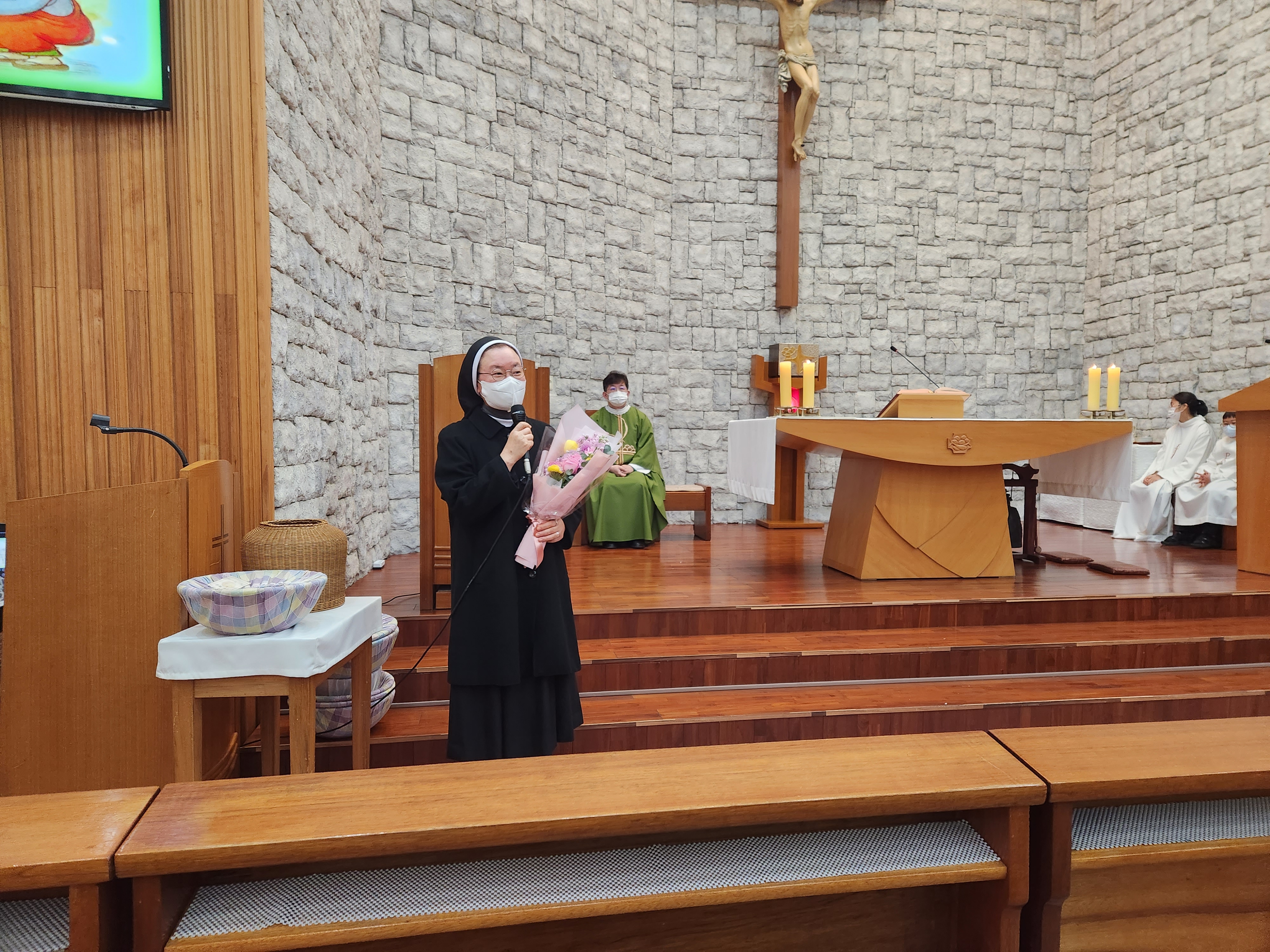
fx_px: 844
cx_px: 635
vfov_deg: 58.9
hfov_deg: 73.9
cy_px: 476
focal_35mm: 23
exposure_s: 1/120
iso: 640
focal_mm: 5.4
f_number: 1.8
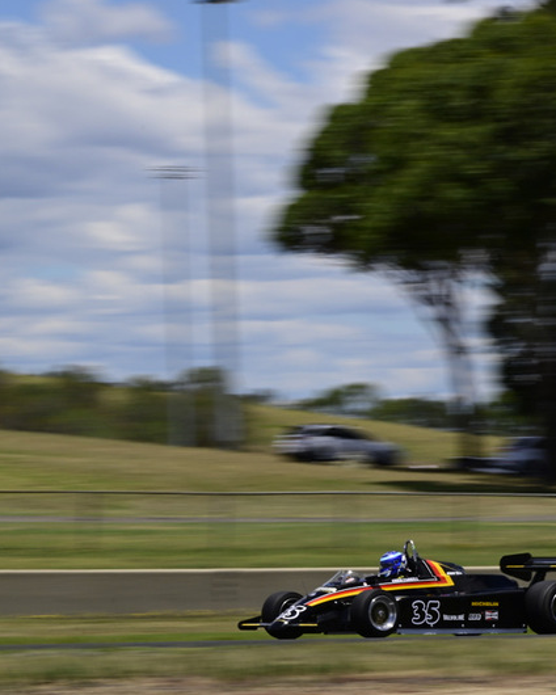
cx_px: 408
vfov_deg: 11.4
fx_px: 3497
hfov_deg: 9.1
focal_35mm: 170
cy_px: 346
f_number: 22
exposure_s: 1/80
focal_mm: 80
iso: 100
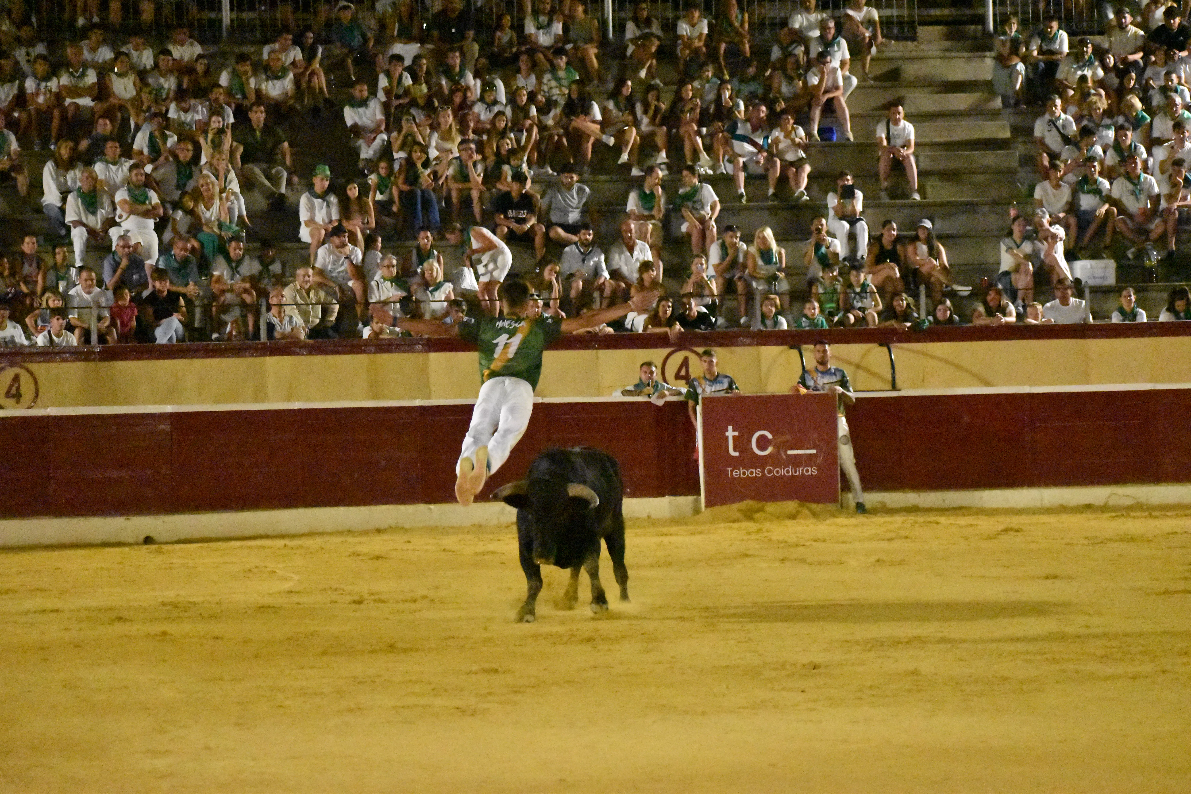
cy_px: 397
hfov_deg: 16.1
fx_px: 4218
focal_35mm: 128
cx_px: 596
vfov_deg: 10.8
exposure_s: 1/400
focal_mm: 85
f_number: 5
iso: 25600
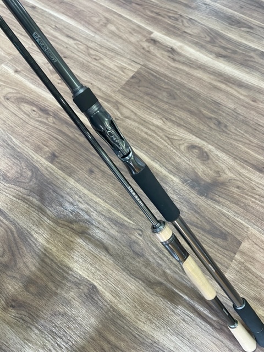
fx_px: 264
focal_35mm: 26
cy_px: 176
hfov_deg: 53.1
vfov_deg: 67.3
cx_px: 132
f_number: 1.6
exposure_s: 1/60
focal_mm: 4.2
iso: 80
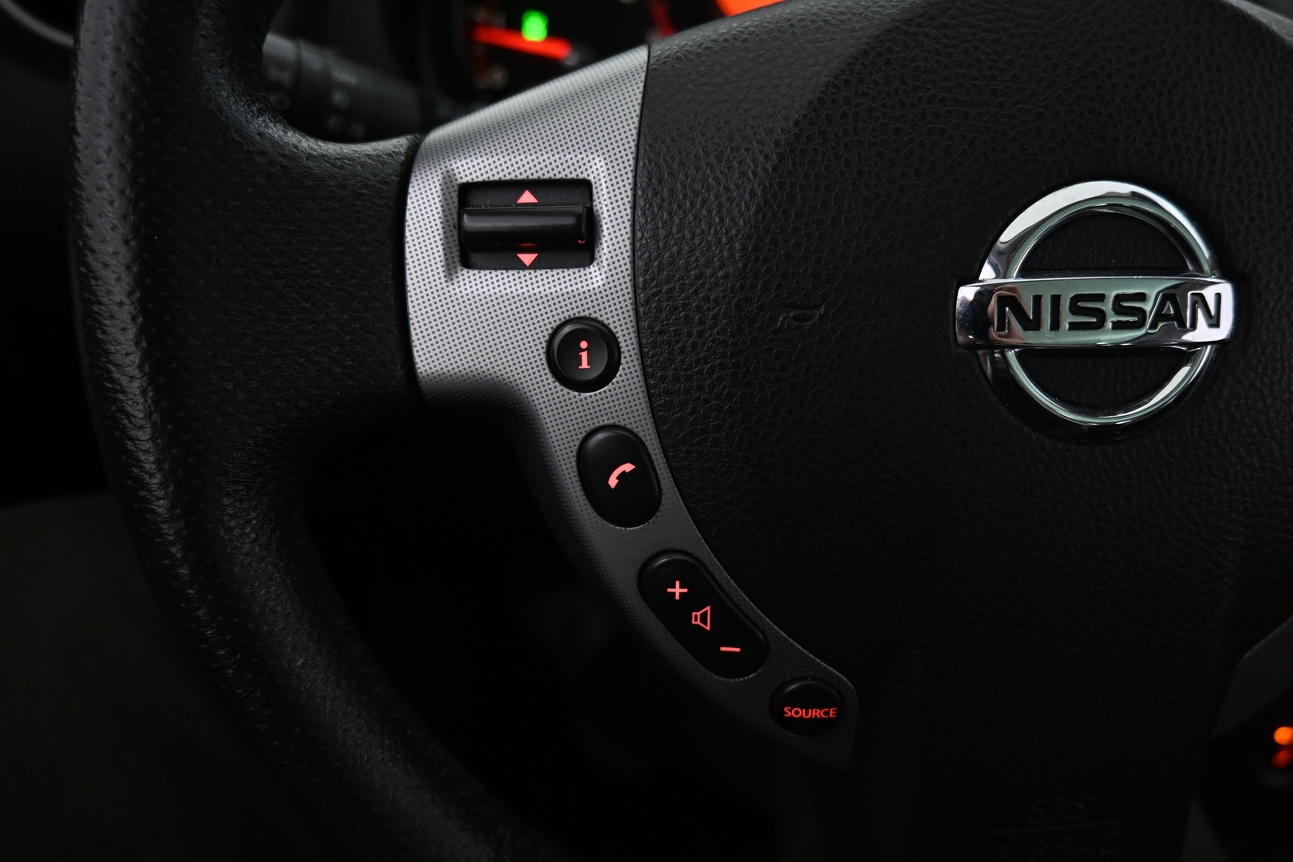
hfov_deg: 73.7
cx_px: 646
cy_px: 431
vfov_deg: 53.1
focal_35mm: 24
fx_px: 862
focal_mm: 16
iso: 1600
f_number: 3.5
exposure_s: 1/25
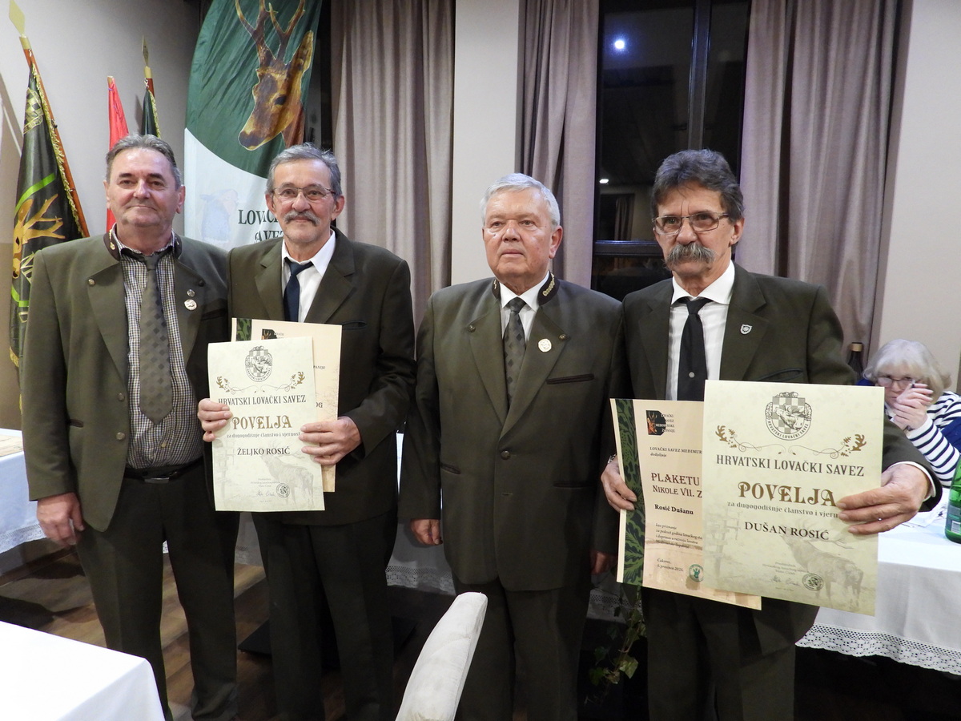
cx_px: 480
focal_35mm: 24
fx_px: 666
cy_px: 360
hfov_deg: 71.6
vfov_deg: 56.8
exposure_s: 1/8
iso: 640
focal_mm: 4.3
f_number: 2.8
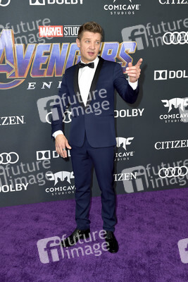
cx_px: 94
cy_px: 141
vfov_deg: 50.7
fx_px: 297
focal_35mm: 38
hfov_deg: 35.1
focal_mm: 38
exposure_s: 1/250
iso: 250
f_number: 5
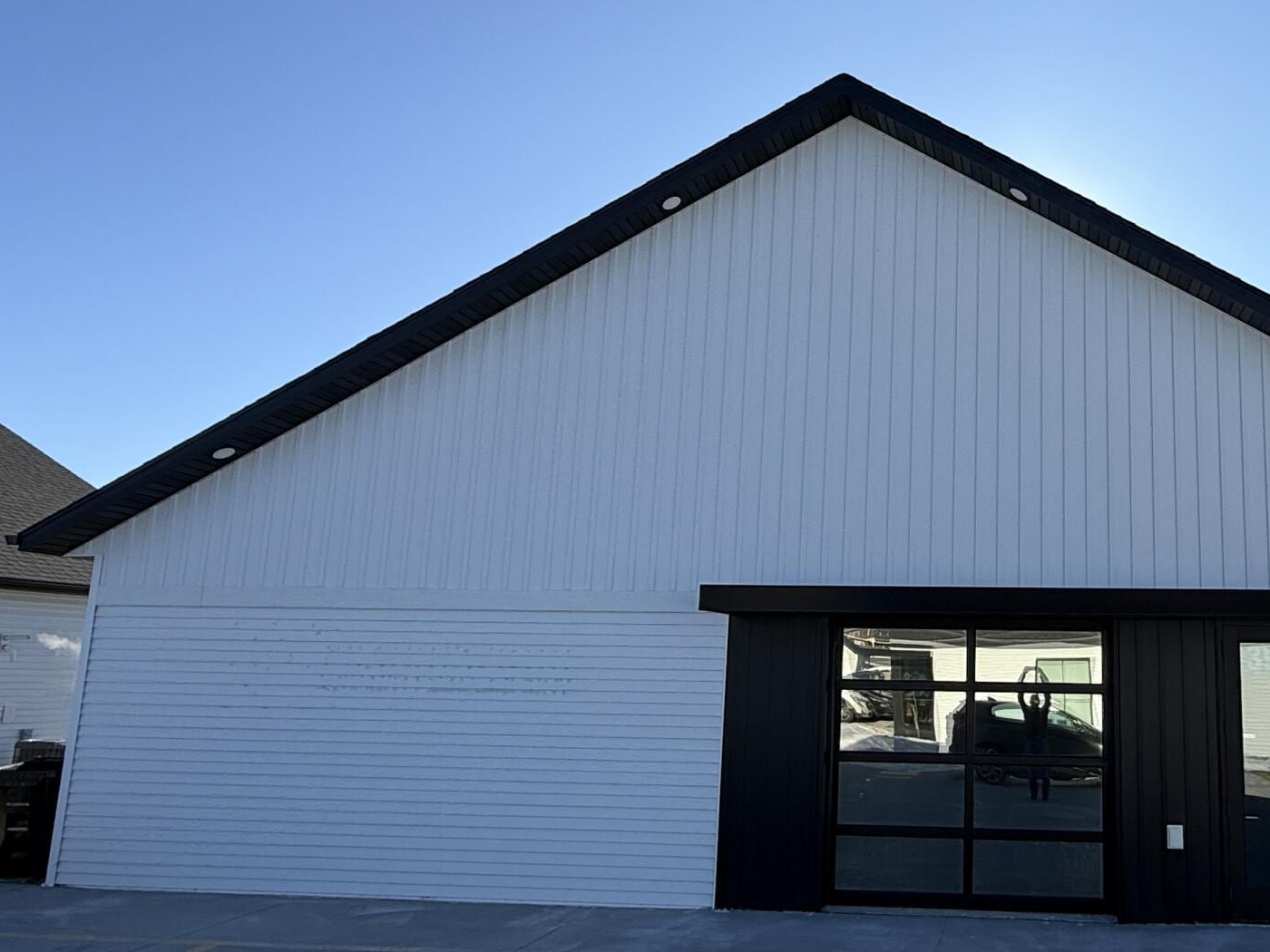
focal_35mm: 30
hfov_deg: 56.9
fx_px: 1101
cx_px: 957
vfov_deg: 46.8
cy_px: 481
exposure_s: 1/1961
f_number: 2.2
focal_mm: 2.22
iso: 50
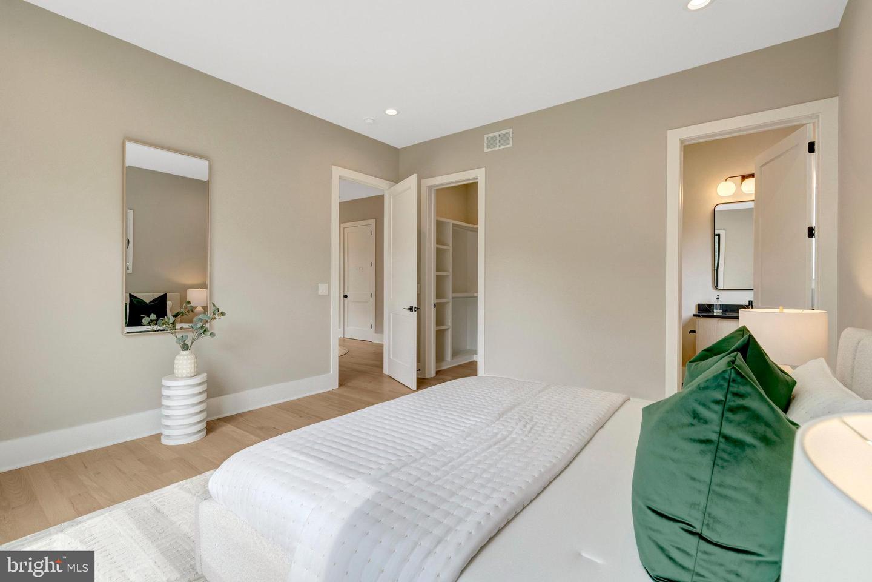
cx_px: 436
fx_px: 388
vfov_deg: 73.7
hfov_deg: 96.7
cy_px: 291
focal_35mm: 16
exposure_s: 1/160
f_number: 8
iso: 1250
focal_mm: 16
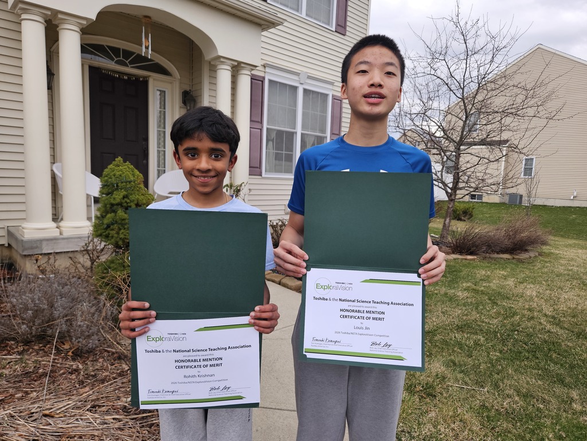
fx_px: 390
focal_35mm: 23
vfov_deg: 58.9
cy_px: 220
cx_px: 294
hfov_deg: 73.9
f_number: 1.8
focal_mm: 5.4
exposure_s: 1/207
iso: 125
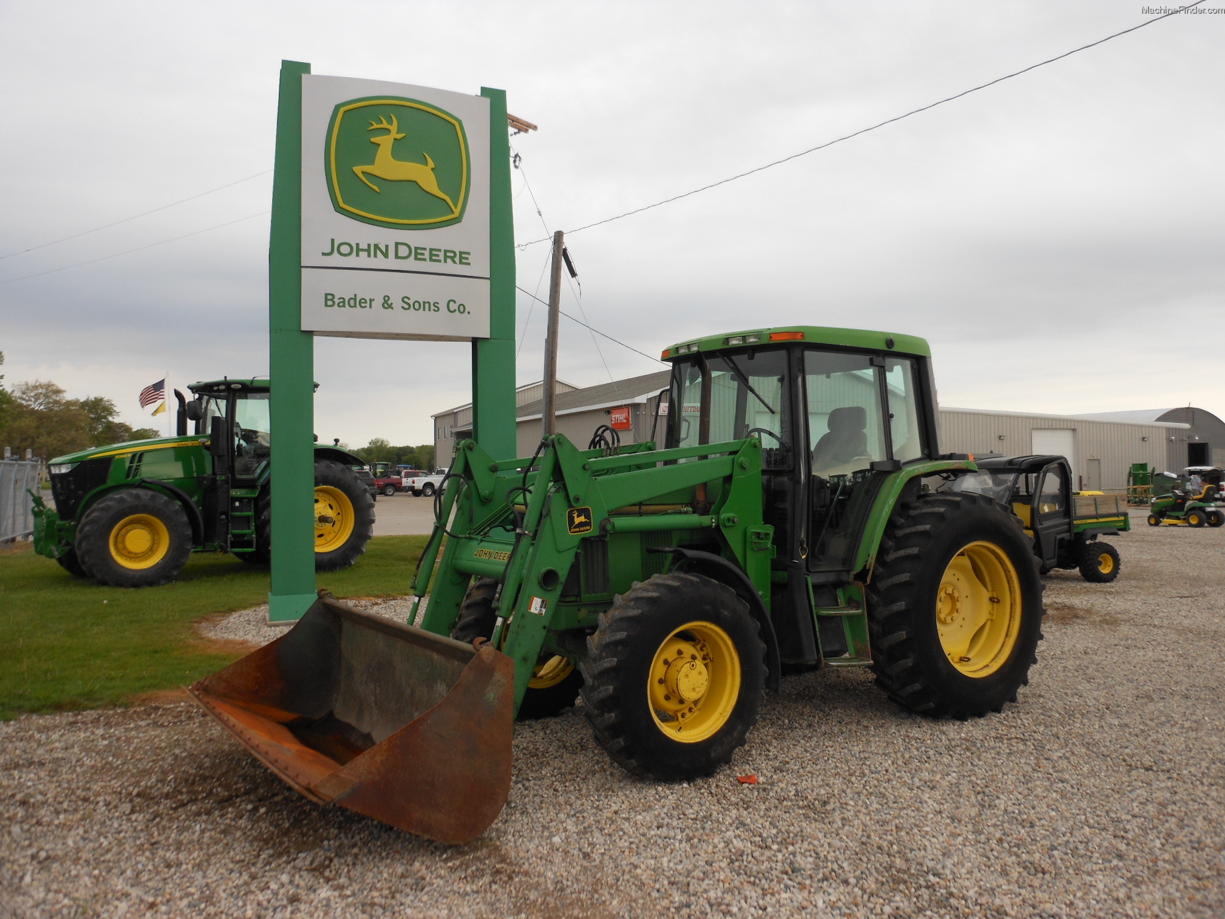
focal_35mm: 28
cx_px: 612
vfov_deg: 49.7
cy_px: 460
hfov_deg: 63.4
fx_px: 991
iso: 80
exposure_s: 1/125
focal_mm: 5
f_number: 3.7
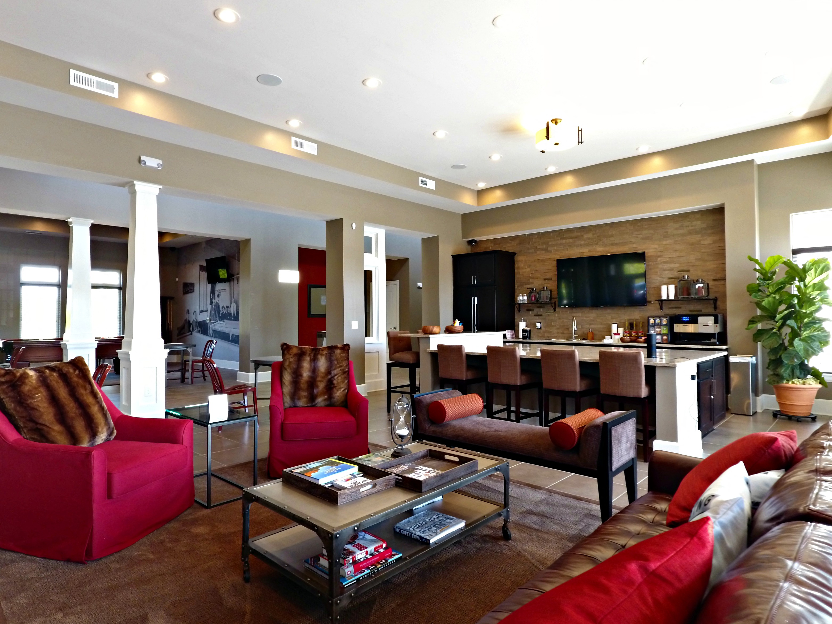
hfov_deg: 81.7
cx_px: 416
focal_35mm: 20
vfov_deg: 66.0
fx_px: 481
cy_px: 312
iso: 313
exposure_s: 1/12.5
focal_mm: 3.61
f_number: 2.8
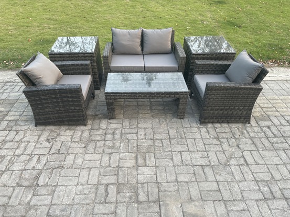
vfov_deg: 53.1
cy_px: 108
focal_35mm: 26
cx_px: 145
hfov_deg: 67.3
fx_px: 218
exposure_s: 1/121
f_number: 1.6
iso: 64
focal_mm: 4.2
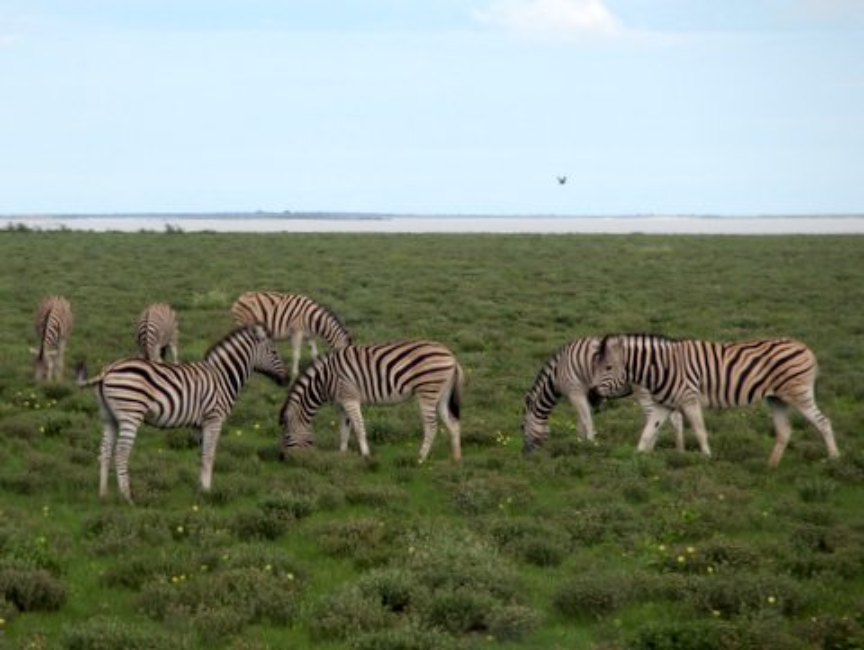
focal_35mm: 300
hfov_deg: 6.6
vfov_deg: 5.0
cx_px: 432
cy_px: 325
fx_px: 7495
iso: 100
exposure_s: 1/640
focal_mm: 64.3
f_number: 3.5
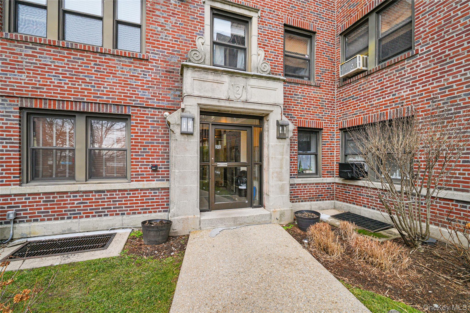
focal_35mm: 14
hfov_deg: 104.3
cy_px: 156
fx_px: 183
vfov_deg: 81.2
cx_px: 235
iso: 1000
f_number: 8
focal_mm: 14
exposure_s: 1/100
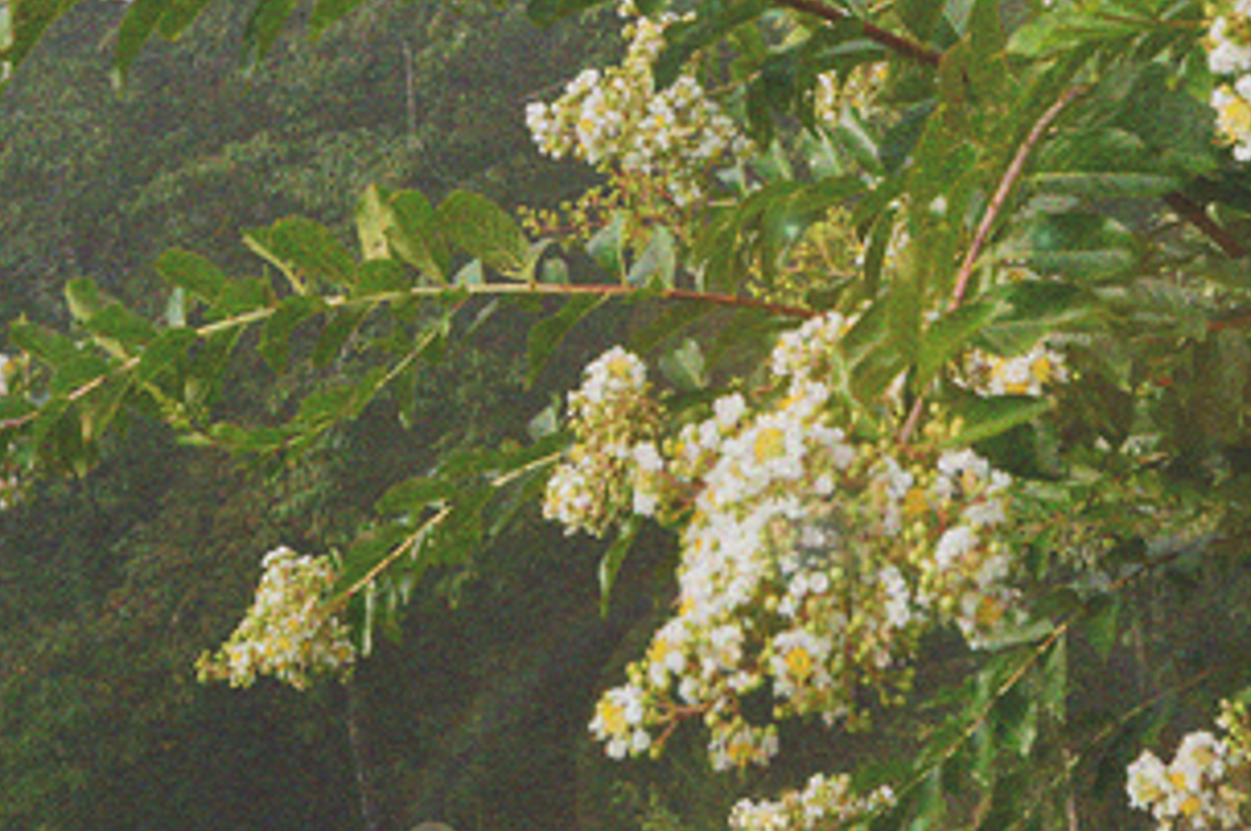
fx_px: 2465
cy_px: 23
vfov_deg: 18.7
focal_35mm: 71
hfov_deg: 28.4
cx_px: 778
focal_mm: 24
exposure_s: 1/125
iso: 400
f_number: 9
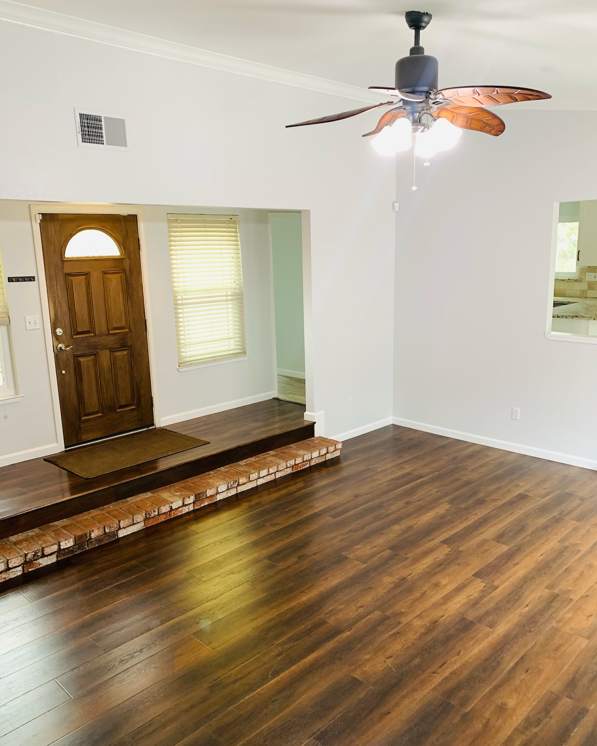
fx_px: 618
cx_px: 299
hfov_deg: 51.5
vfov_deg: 62.2
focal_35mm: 28
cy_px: 386
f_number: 1.8
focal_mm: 4.25
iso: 125
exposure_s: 1/60
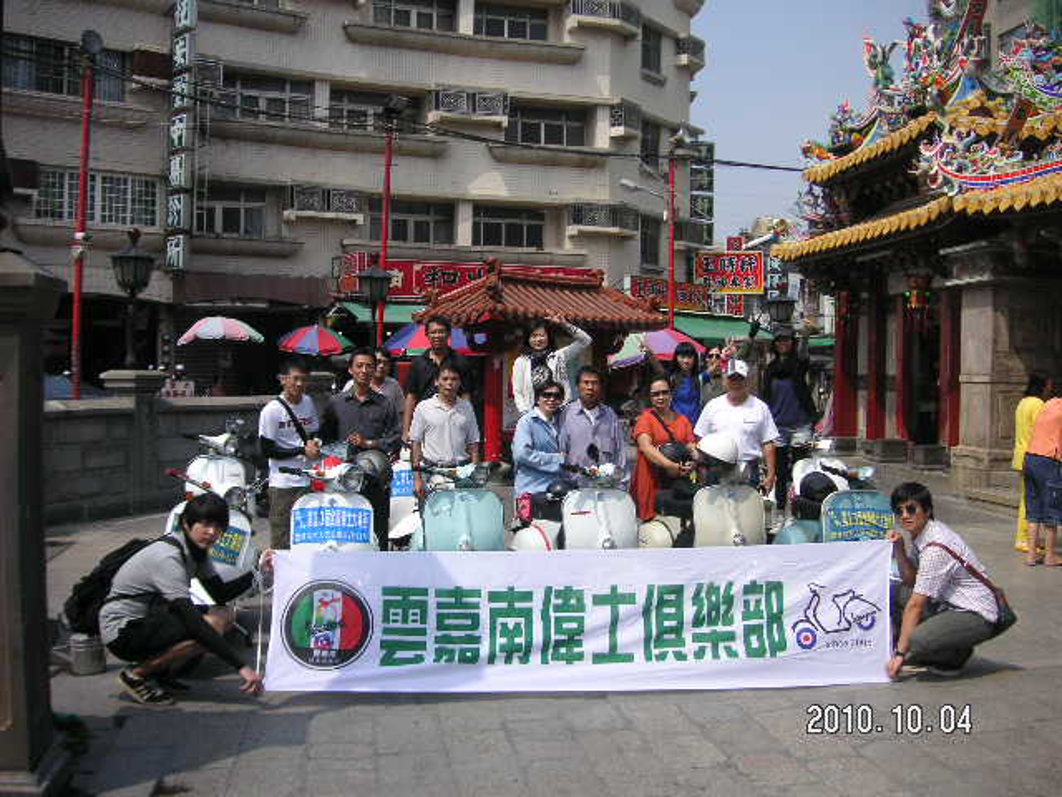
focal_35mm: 37
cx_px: 531
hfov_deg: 50.1
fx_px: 1135
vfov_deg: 38.7
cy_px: 398
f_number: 6.7
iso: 50
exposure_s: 1/180
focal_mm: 6.1
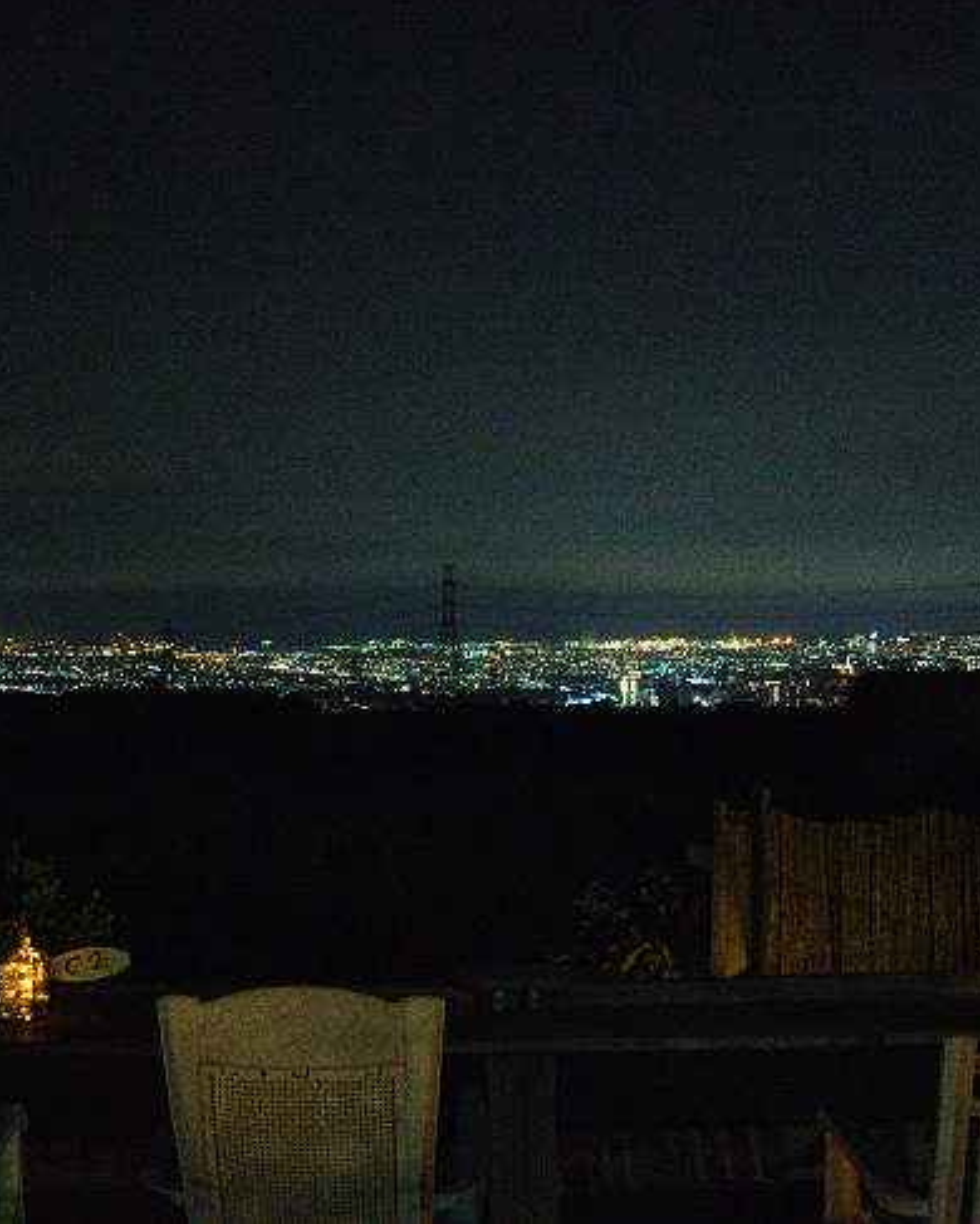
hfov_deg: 39.8
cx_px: 352
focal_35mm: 37
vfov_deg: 49.0
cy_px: 559
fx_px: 1341
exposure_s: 1/40
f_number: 5.6
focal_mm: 24
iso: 12800
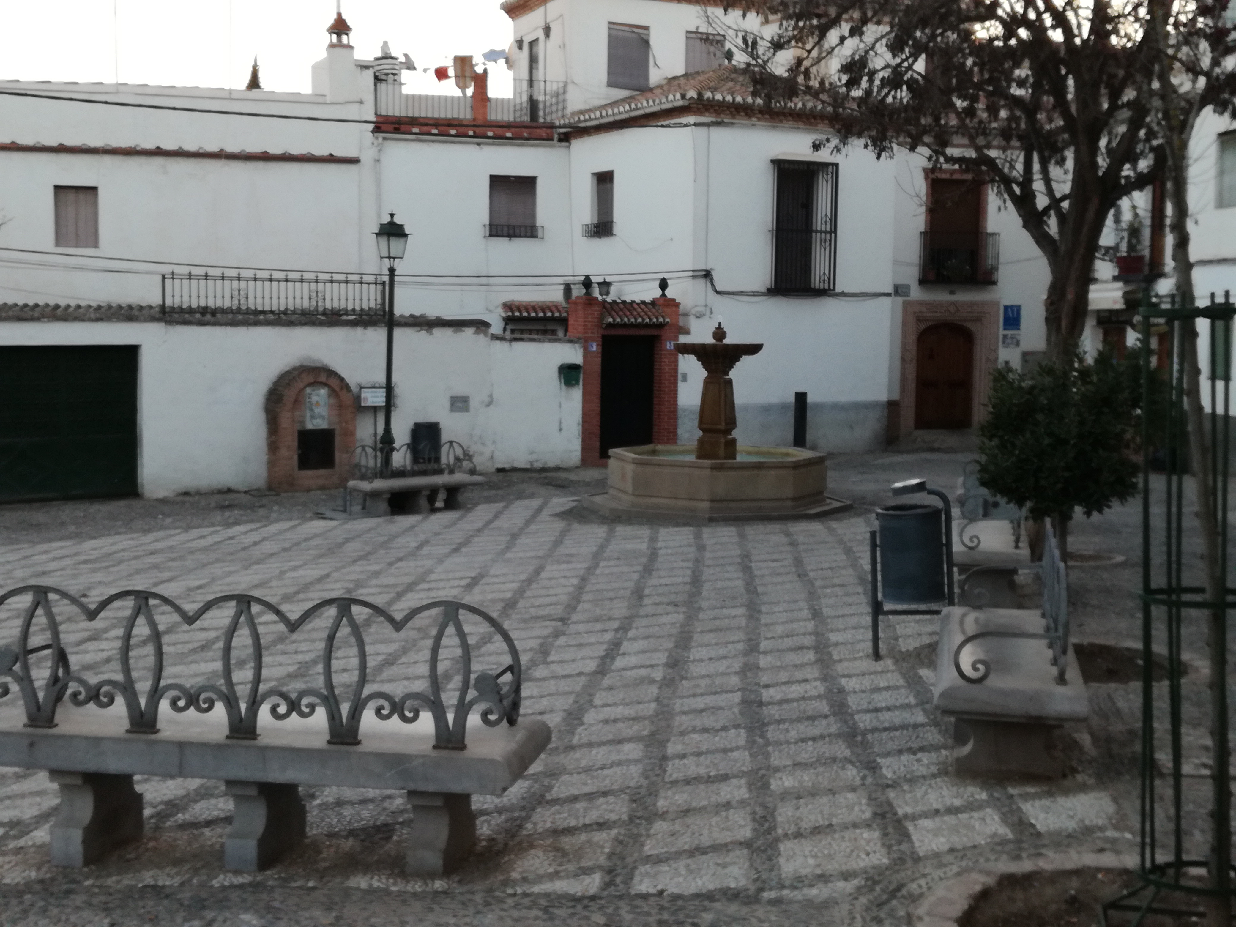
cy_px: 464
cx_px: 618
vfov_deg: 51.4
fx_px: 964
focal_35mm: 27
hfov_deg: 65.3
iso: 64
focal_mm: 3.79
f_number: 2
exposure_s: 1/100
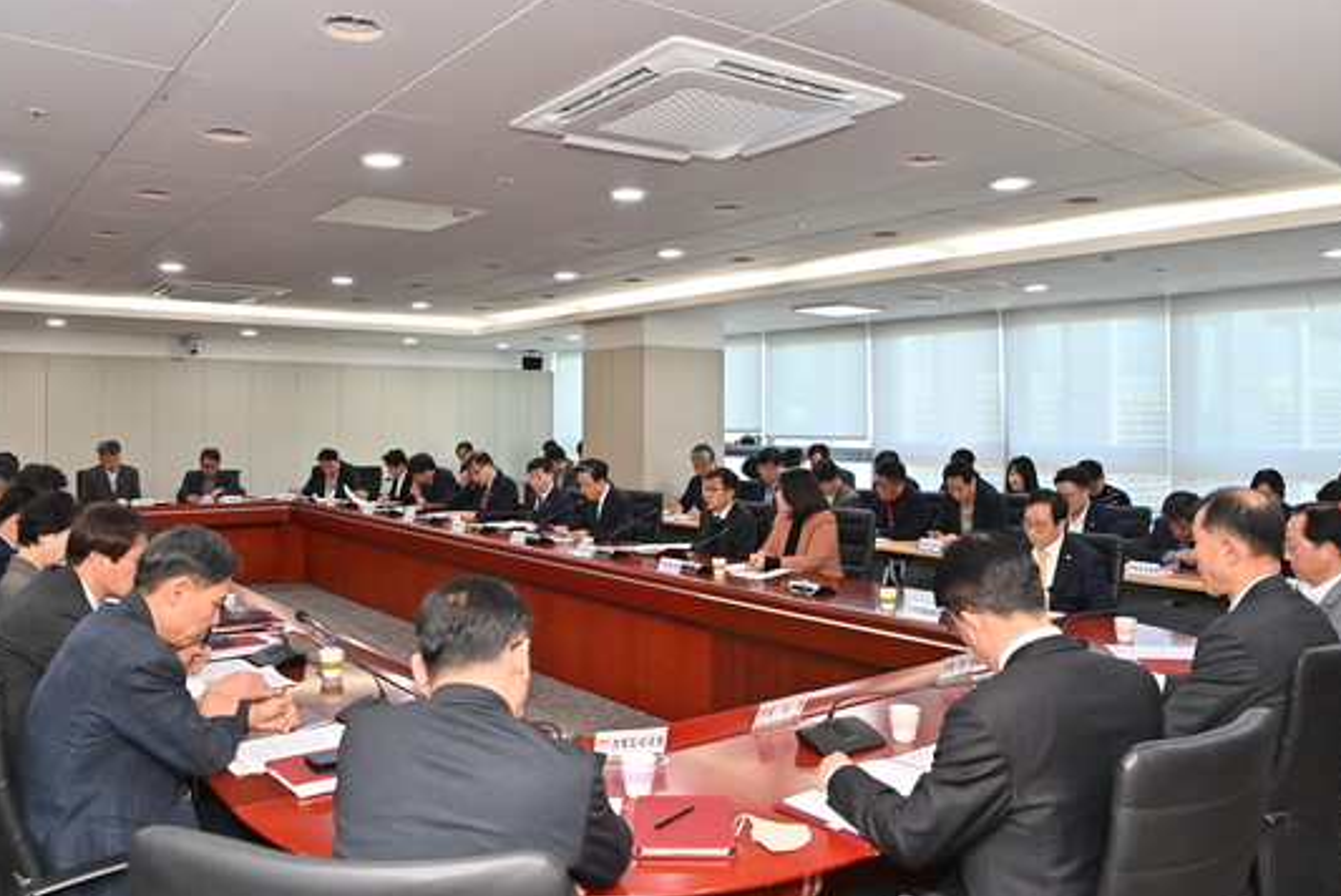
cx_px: 644
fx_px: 1006
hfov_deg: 67.3
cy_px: 413
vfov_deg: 47.9
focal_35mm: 27
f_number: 5.6
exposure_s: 1/200
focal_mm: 24
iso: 1600
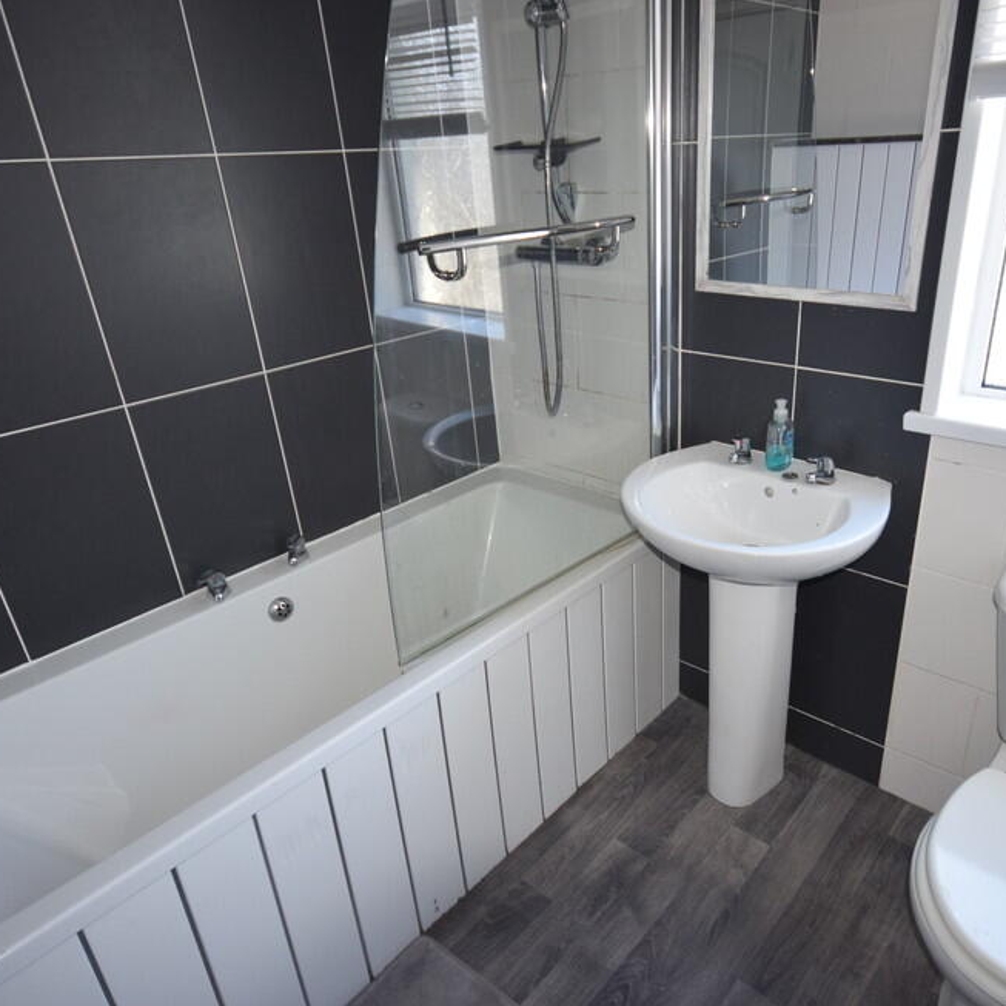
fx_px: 789
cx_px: 595
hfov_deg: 64.5
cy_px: 511
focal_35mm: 24
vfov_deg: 65.0
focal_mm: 12
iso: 800
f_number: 5
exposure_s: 1/100
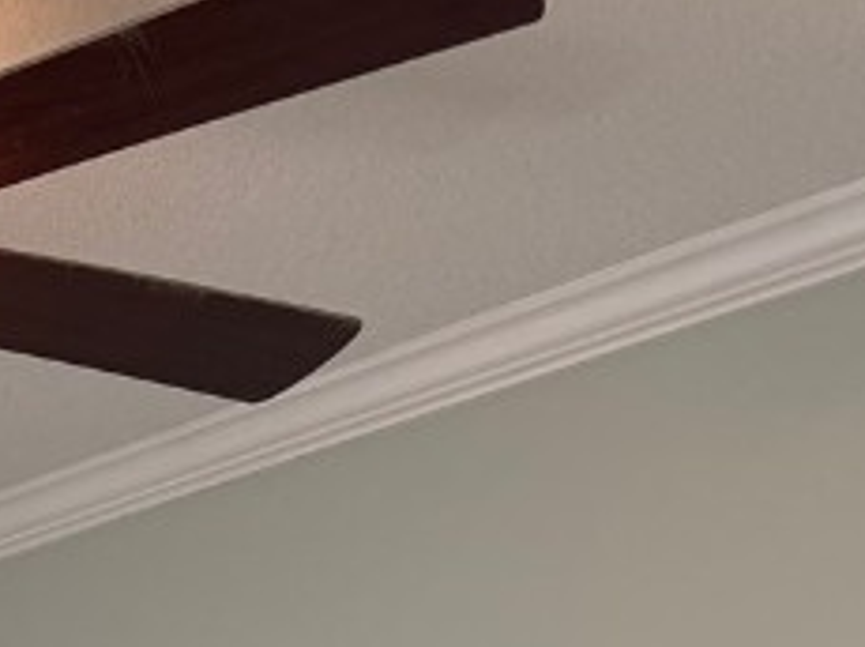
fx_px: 2671
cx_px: -523
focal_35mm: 107
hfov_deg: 16.4
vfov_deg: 12.0
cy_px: 1373
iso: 125
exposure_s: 1/243
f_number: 1.78
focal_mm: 6.76
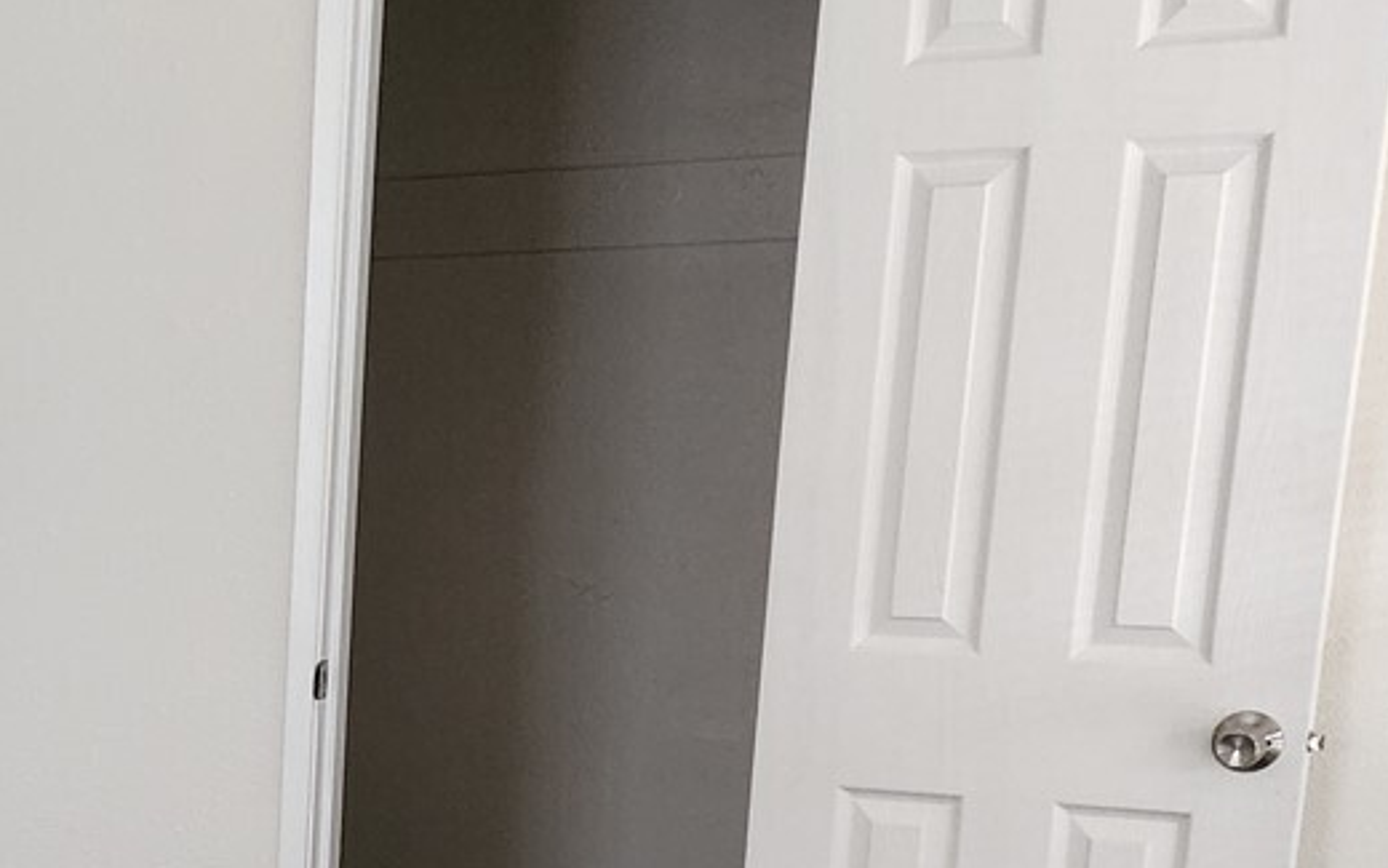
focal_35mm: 75
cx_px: -496
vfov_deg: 16.8
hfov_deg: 23.7
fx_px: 2837
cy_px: 959
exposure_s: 1/120
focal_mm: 6.4
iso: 500
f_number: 1.8
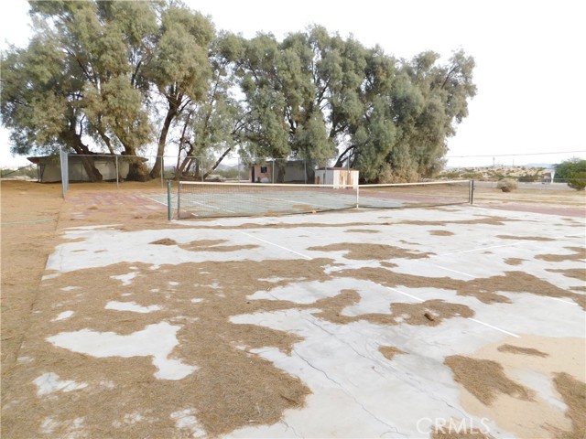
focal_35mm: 23
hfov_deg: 73.9
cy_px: 220
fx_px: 389
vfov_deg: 58.9
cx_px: 293
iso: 125
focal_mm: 4
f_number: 3
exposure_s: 1/500
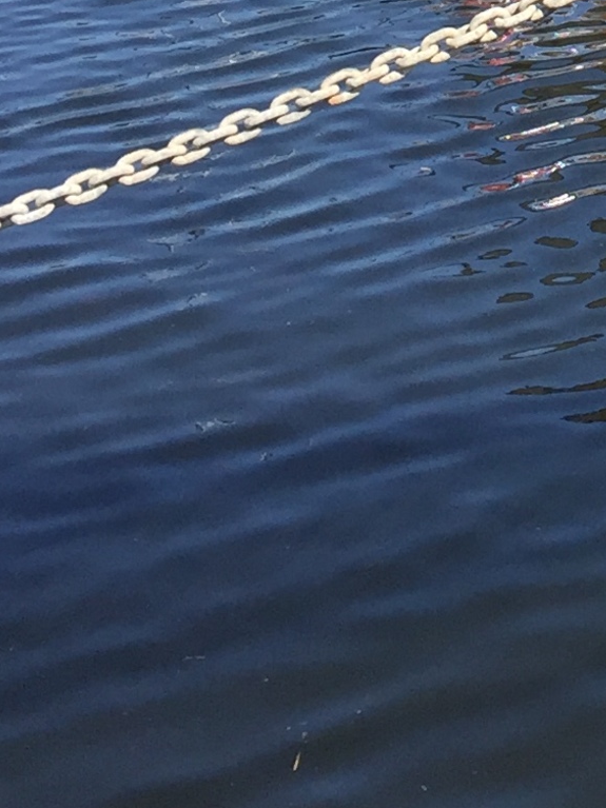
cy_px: -733
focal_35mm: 126
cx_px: 995
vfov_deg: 13.7
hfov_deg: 11.2
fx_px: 2942
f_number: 2.2
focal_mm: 4.15
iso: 32
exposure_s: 1/1522
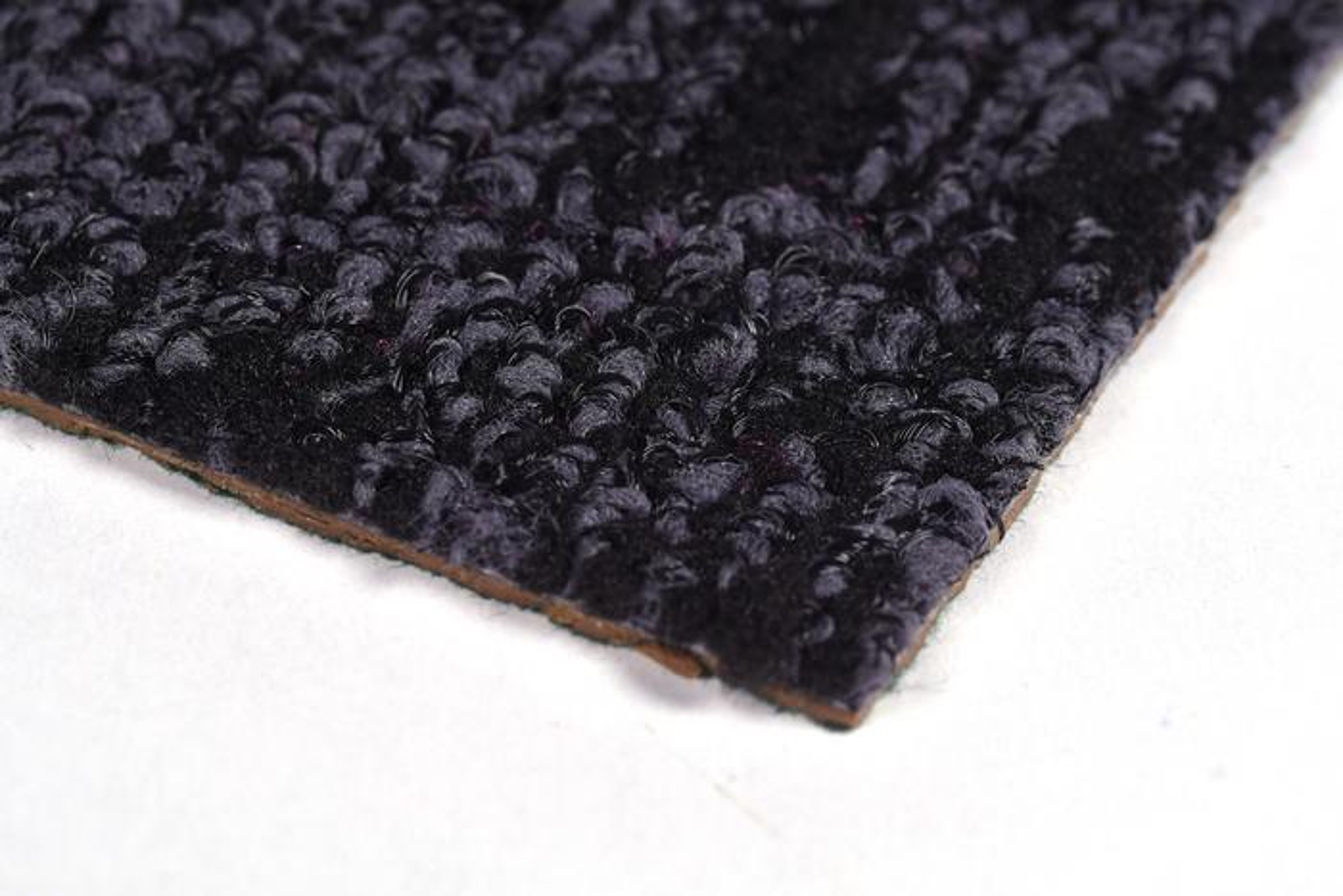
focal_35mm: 158
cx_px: 672
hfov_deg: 13.0
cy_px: 448
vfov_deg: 8.7
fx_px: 5876
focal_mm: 105
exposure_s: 1/100
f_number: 11
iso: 320
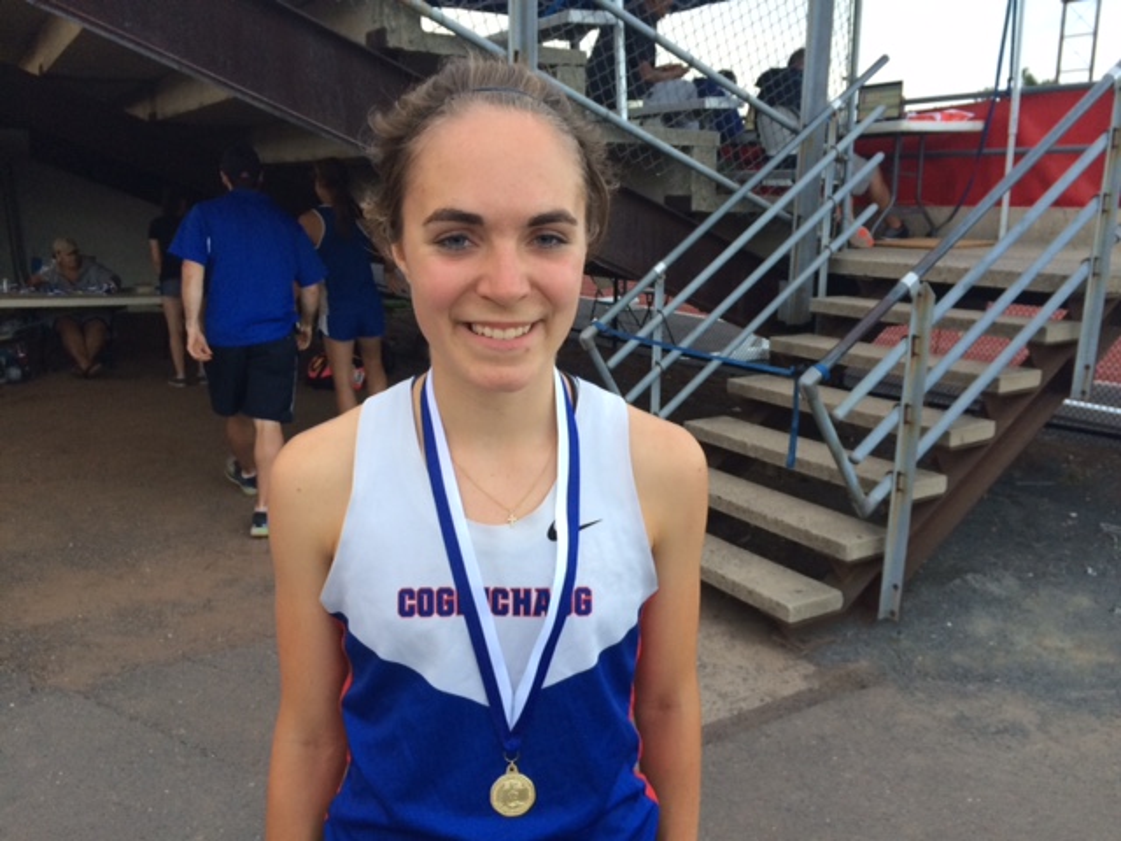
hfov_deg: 61.7
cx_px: 560
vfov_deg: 48.2
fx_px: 939
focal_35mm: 29
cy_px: 420
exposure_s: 1/30
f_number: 2.2
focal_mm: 4.15
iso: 40
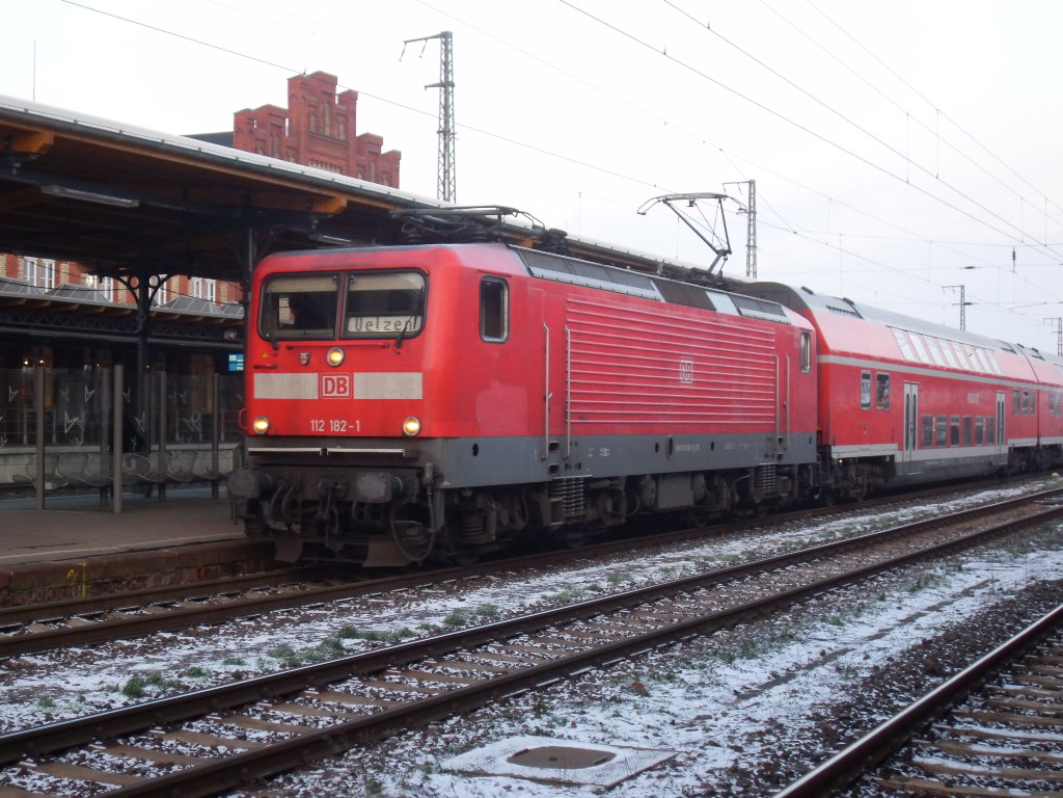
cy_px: 399
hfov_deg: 32.7
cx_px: 532
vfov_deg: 24.8
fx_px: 1812
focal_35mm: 59
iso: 200
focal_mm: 10.1
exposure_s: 1/60
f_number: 3.7
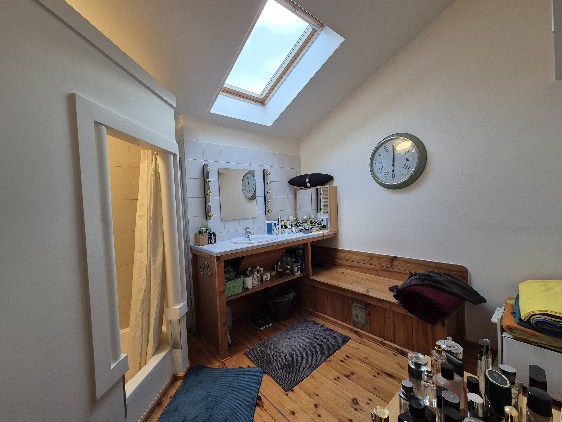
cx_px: 281
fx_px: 211
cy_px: 211
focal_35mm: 13
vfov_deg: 89.9
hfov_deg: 106.2
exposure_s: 1/50
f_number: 2.2
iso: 200
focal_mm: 2.2
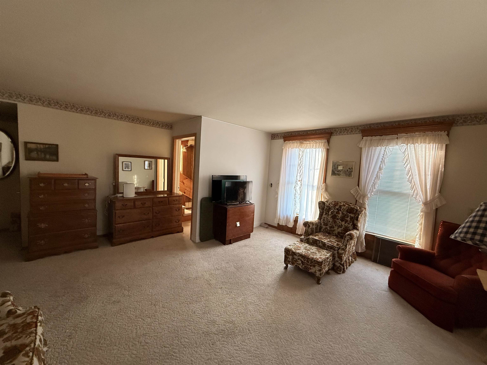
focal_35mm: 14
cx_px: 244
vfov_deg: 85.7
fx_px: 197
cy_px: 182
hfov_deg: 102.1
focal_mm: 2.22
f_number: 2.2
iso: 320
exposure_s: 1/99
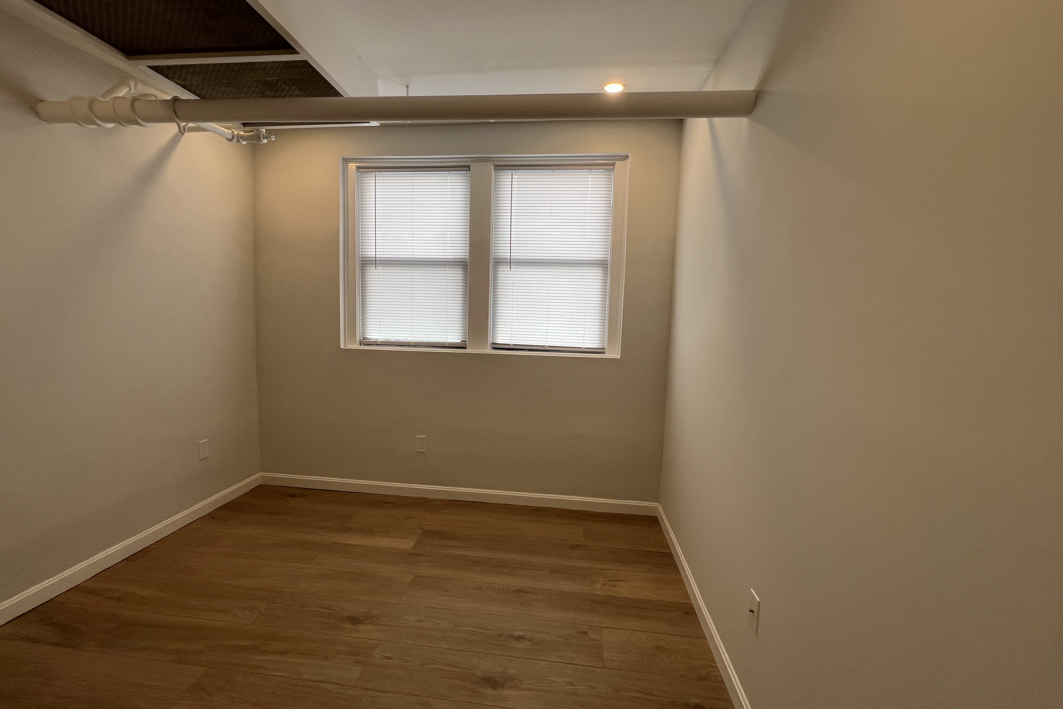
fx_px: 413
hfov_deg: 104.2
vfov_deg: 81.2
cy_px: 362
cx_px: 519
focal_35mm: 14
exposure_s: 1/120
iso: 40
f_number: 1.8
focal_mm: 1.57
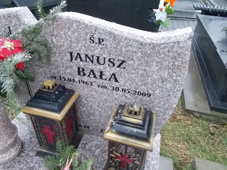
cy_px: 85
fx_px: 170
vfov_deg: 53.1
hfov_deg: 67.3
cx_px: 114
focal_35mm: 26
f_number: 3.2
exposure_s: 1/60
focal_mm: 4.6
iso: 400
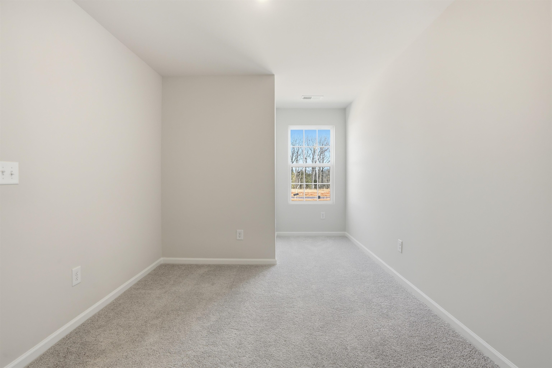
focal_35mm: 16
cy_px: 184
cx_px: 276
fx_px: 245
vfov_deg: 73.7
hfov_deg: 96.7
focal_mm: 16
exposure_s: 1/125
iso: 160
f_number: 8
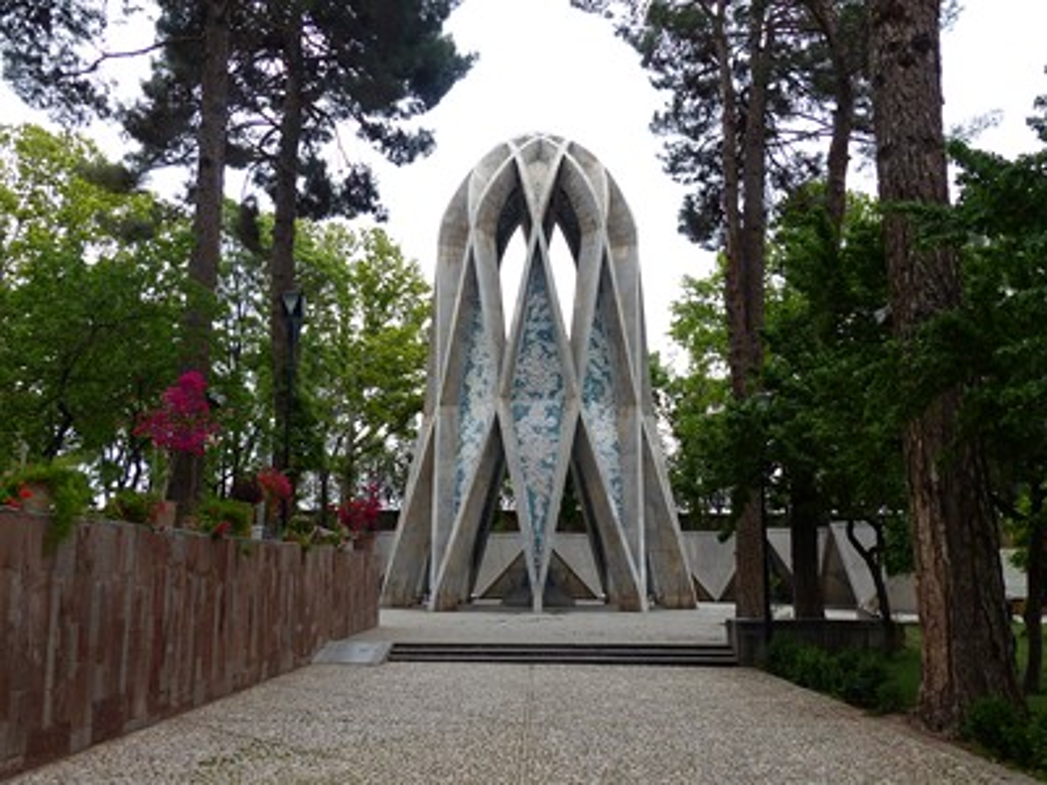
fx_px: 968
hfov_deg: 56.8
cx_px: 524
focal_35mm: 32
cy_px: 392
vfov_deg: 44.2
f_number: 4
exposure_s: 1/400
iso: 100
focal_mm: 5.8
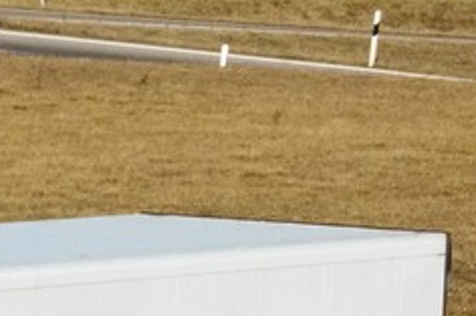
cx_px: -313
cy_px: 524
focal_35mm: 611
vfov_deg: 2.2
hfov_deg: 3.4
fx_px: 8073
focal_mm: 120
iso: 1250
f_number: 18
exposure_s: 1/1250
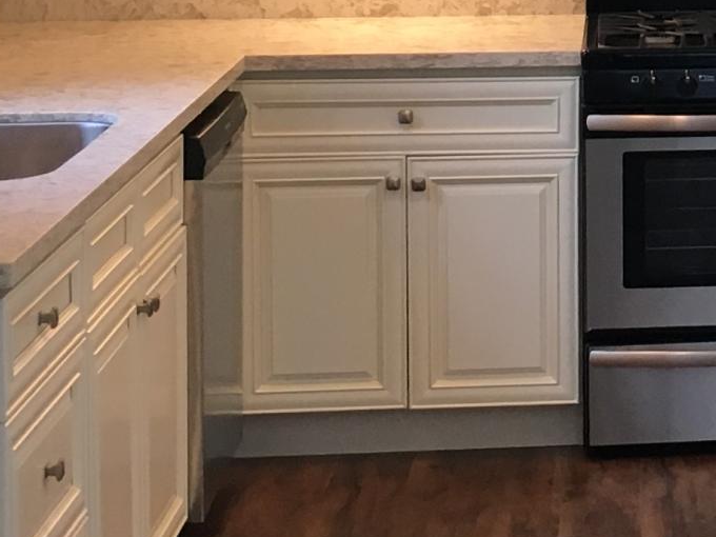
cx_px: 1015
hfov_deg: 14.5
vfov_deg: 11.3
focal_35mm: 128
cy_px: -117
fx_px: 2648
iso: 80
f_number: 2.2
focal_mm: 4.15
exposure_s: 1/30
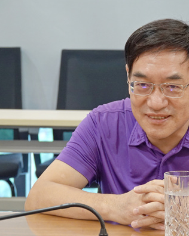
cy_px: 118
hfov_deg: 9.7
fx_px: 1106
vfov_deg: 12.2
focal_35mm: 158
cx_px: 167
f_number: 4
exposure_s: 1/40
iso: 800
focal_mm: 40.73
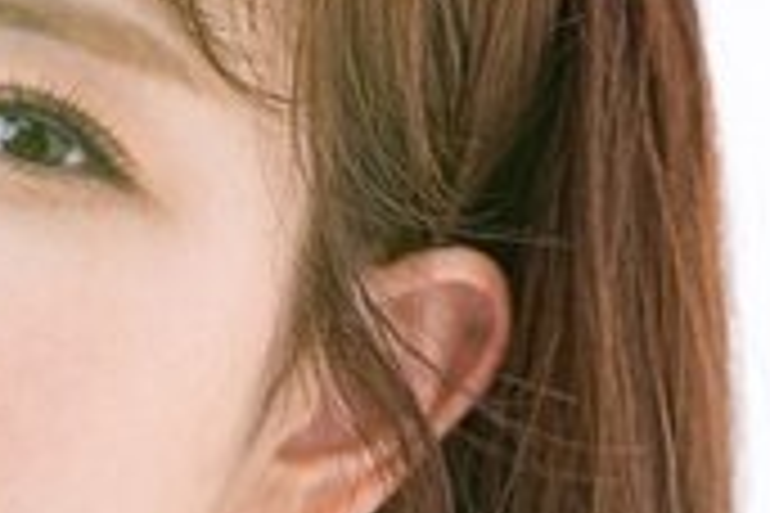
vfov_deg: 2.8
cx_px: 171
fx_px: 10629
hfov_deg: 4.1
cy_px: 644
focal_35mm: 497
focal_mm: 85
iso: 200
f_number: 1.8
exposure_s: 1/2500
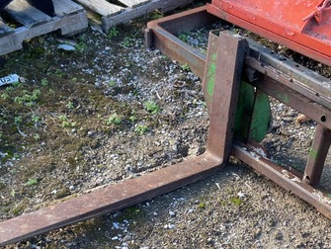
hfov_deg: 30.9
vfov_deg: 23.1
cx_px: 218
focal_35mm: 62
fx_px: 593
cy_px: 221
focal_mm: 4.25
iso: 32
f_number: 1.8
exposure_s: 1/130
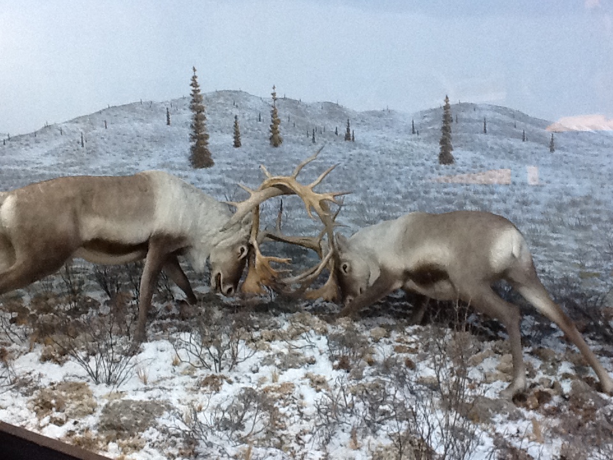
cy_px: 230
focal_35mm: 44
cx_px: 306
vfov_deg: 32.9
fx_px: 779
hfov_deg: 42.9
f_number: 2.4
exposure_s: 1/30
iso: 100
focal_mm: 2.03
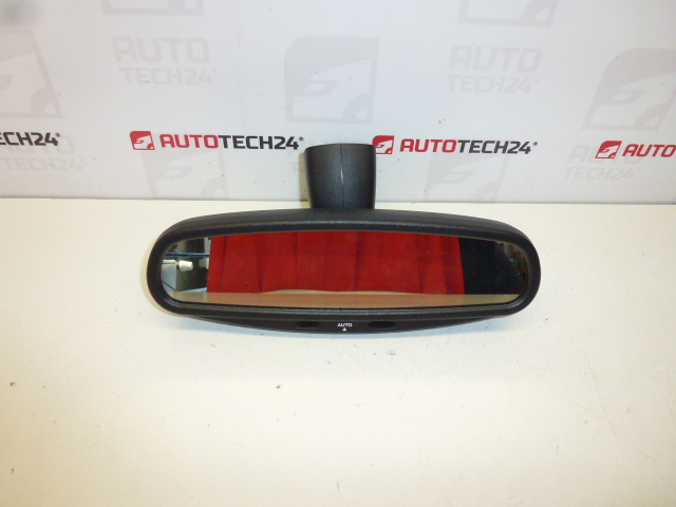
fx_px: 469
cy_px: 254
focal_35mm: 24
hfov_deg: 71.6
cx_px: 338
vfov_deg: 56.8
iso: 400
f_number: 3.3
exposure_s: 1/400
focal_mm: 4.3
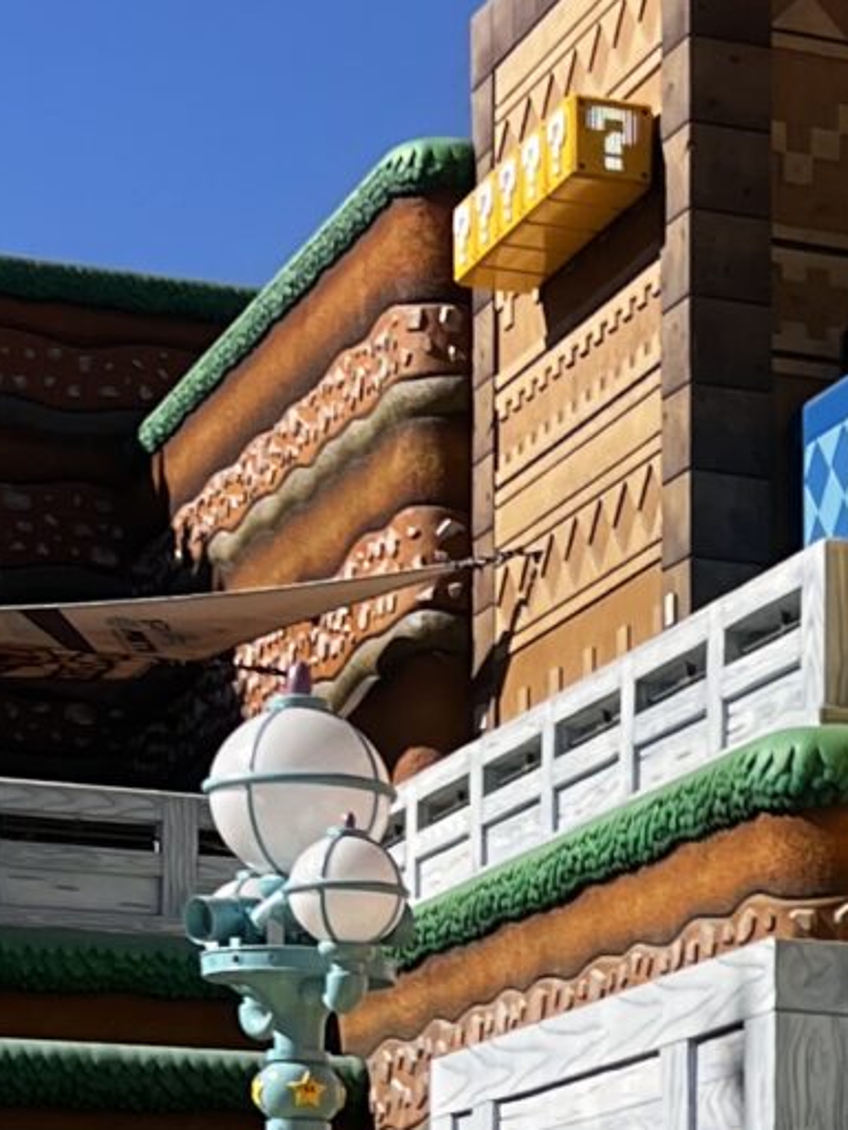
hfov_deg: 10.8
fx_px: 4246
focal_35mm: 130
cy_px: 1302
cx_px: 1475
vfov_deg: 14.7
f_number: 1.5
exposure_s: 1/6211
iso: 50
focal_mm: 5.7
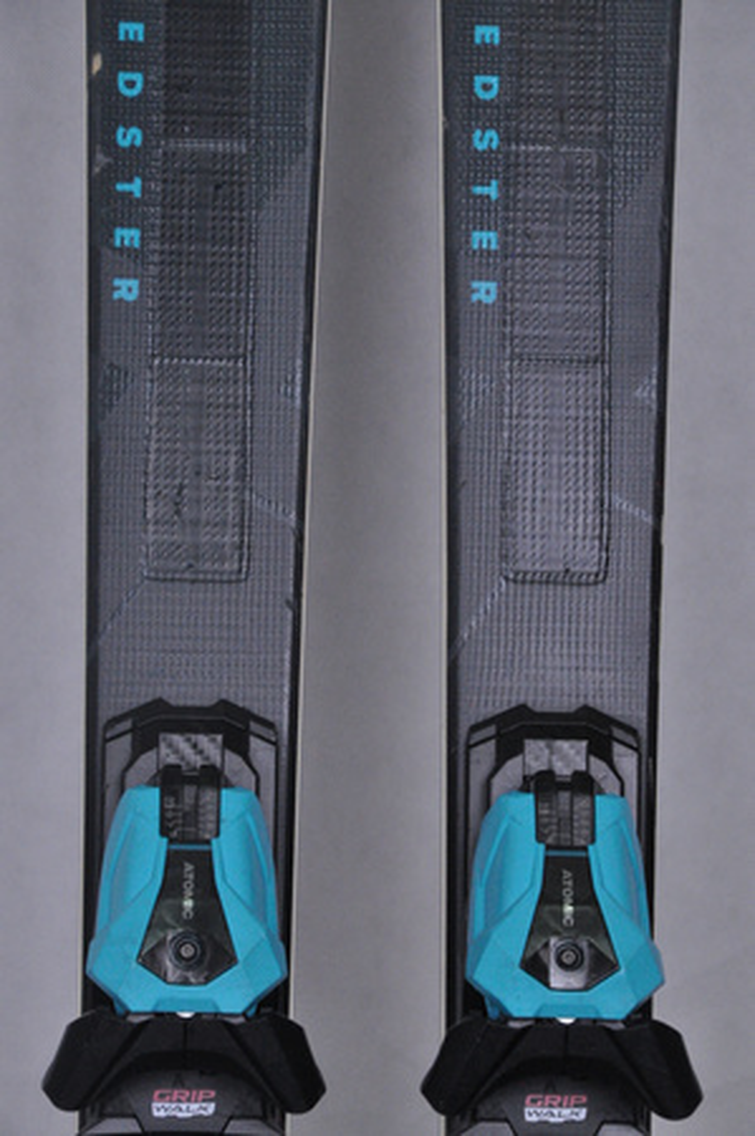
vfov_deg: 13.1
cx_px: 378
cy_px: 568
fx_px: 4966
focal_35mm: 158
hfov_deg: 8.7
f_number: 9.5
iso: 3200
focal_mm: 105
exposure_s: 1/125
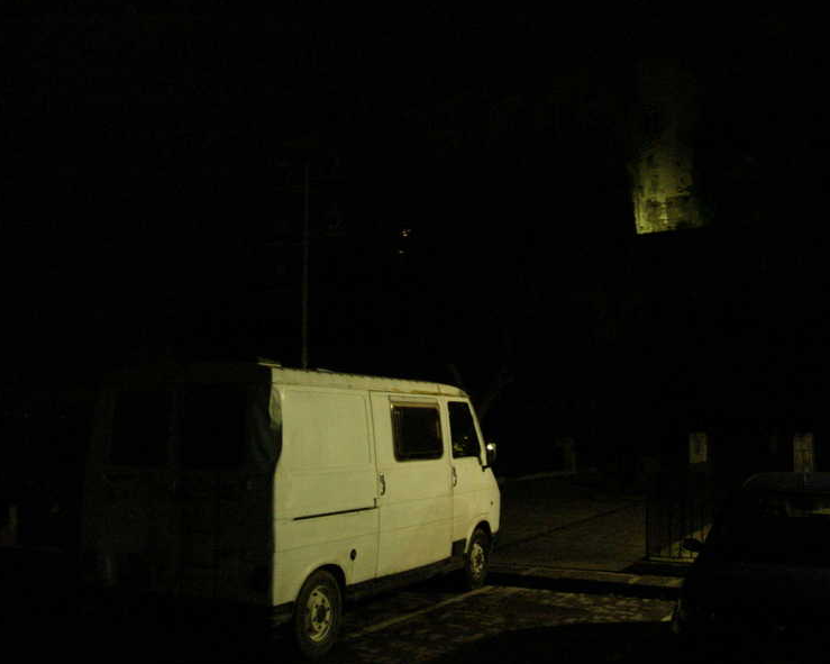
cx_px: 445
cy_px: 332
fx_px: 933
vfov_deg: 39.1
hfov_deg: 47.9
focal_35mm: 38
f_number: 2.7
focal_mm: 6
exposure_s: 2
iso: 300
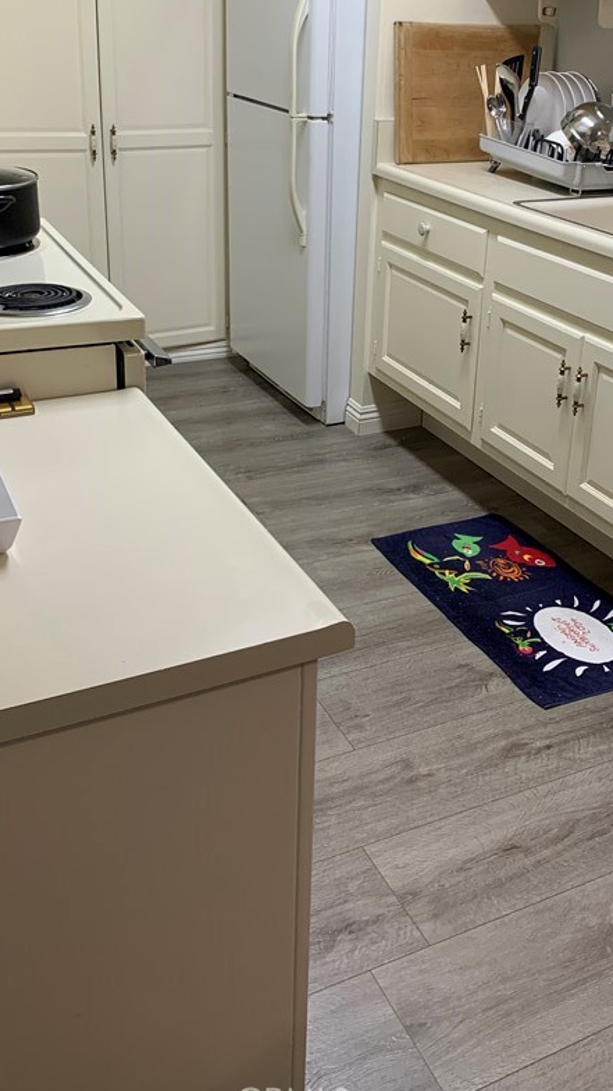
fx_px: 1069
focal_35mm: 37
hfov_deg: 32.0
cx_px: 348
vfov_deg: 53.4
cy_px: 408
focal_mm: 4.25
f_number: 1.8
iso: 64
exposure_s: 1/60
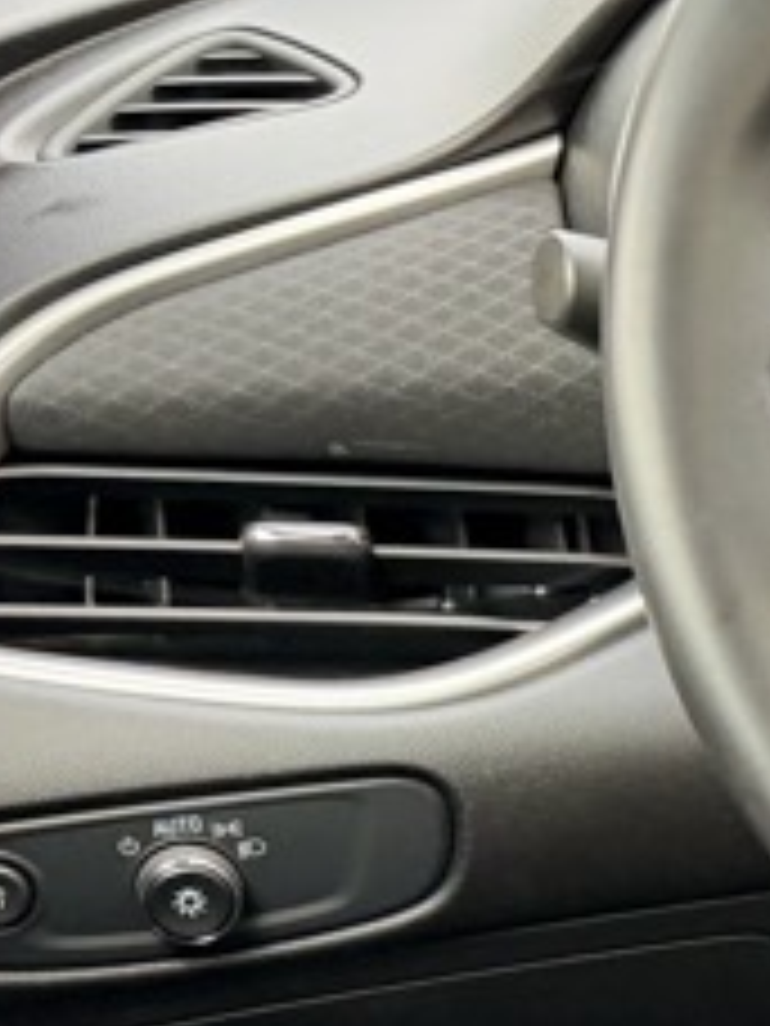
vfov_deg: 17.6
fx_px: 3203
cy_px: 1112
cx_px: 1954
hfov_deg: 11.1
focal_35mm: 108
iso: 200
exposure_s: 1/60
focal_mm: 6.76
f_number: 1.78
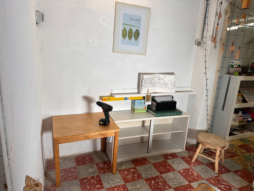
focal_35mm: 24
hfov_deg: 71.6
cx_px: 127
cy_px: 96
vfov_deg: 56.8
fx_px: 176
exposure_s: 1/72
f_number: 1.78
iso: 80
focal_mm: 6.86
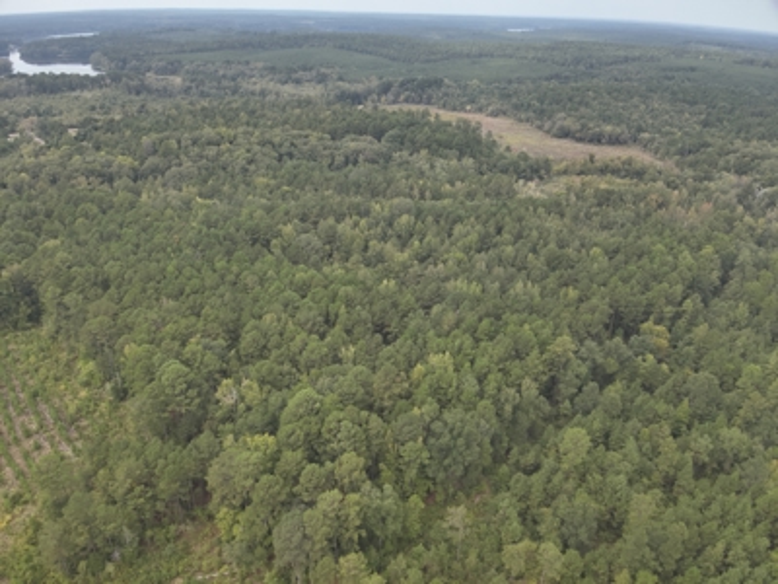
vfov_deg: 56.8
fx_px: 539
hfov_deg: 71.6
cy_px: 292
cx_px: 389
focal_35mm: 24
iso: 100
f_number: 2.8
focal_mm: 4.4
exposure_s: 1/500
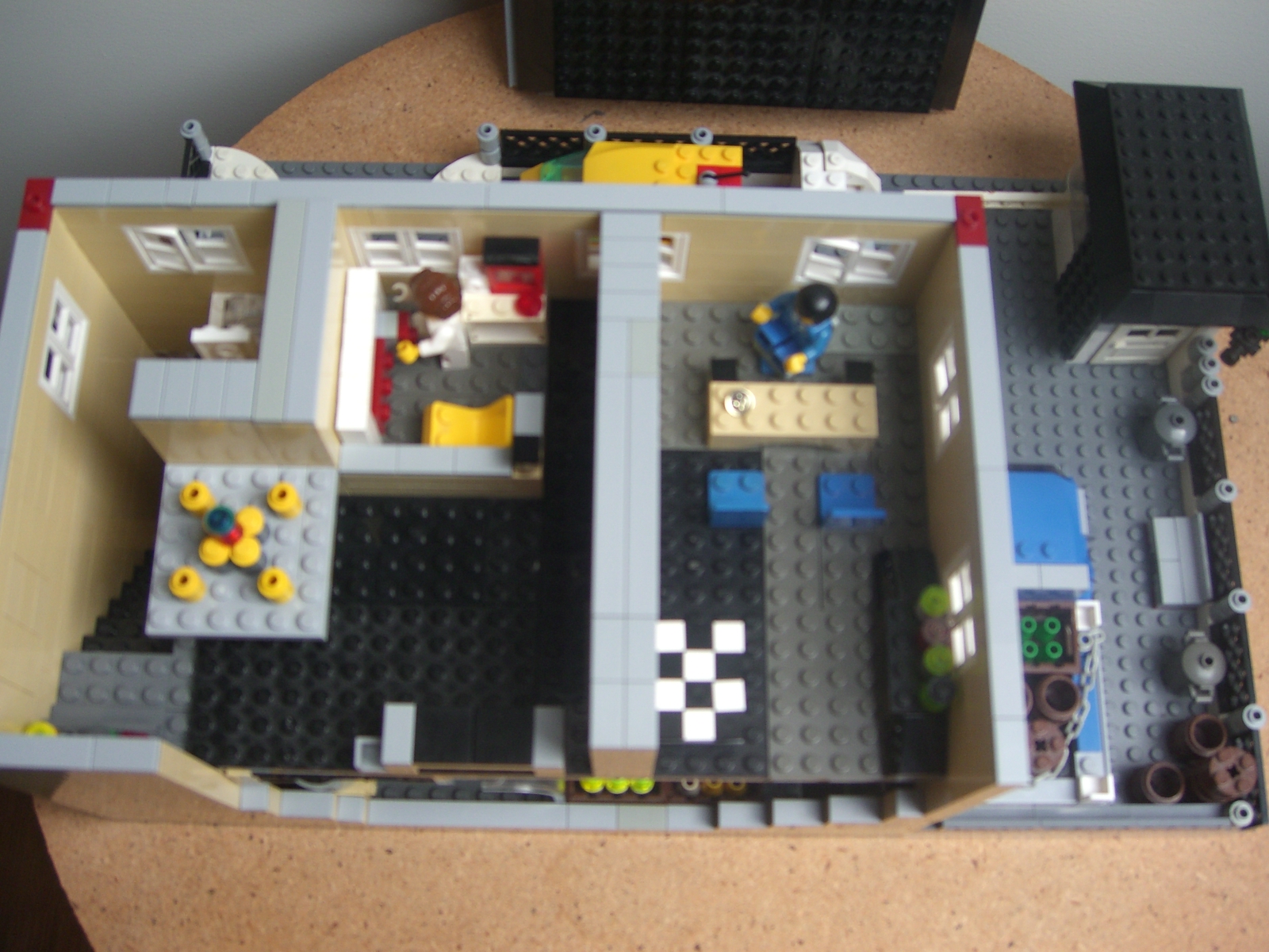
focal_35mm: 38
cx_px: 634
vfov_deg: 37.7
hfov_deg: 49.0
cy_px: 476
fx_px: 1393
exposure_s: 1/100
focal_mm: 7.9
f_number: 2.8
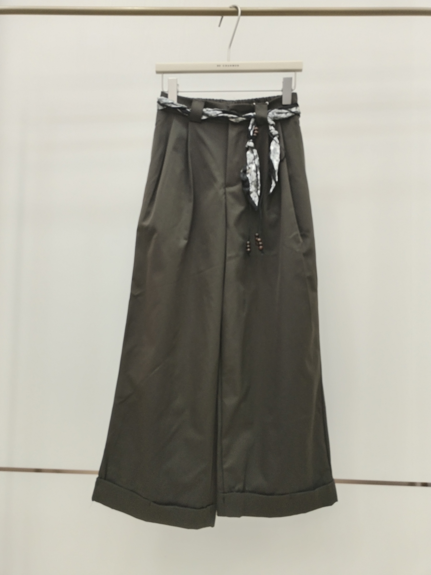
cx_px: 216
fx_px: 481
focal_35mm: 29
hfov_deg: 48.2
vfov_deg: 61.7
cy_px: 288
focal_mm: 4.75
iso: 177
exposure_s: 1/50
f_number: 1.8
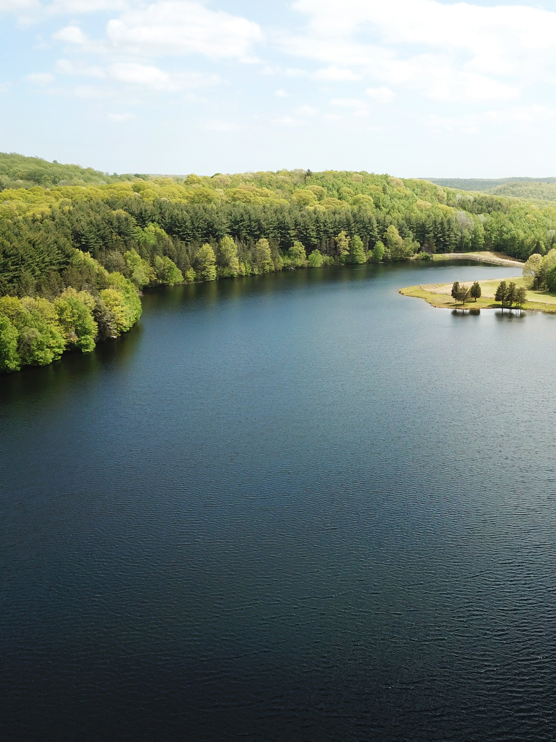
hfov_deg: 39.5
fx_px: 749
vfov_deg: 52.6
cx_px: 421
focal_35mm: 35
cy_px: 372
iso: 100
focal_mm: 4.73
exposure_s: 1/858
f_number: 2.2
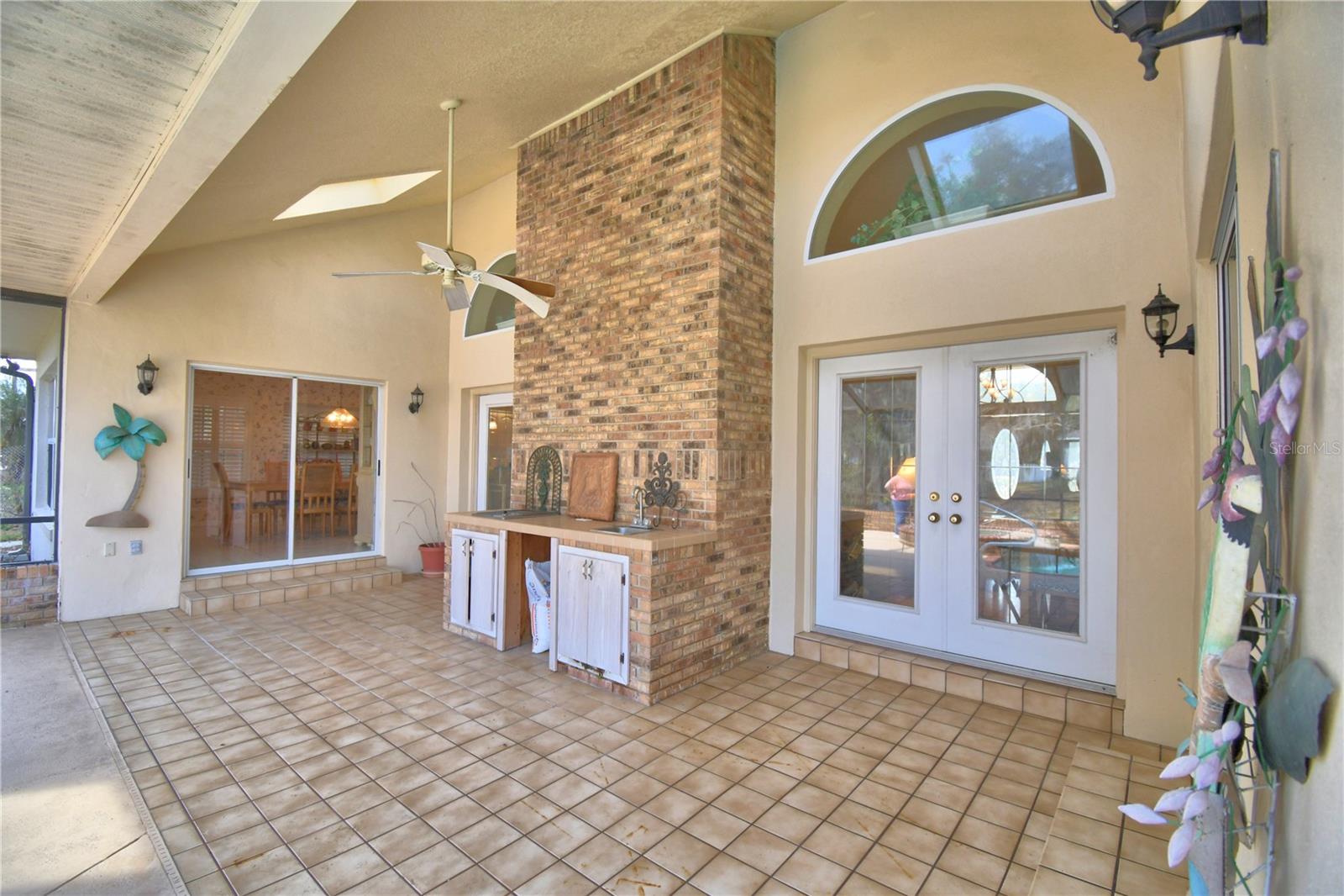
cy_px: 448
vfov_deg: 77.3
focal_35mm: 15
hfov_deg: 100.4
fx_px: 560
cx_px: 672
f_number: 4.5
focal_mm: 10
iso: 220
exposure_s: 1/125
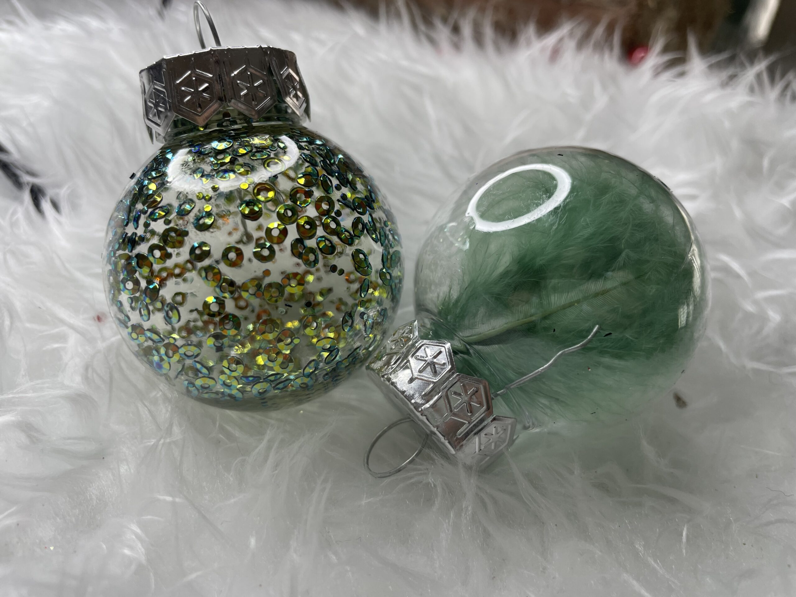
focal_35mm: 26
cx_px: 398
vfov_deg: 53.1
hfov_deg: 67.3
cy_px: 298
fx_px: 598
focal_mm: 4.2
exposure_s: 1/100
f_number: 1.6
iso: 40
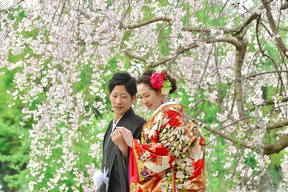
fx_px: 928
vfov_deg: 11.8
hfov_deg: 17.6
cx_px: 144
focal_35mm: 116
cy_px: 96
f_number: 5.6
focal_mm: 116
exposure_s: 1/200
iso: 4000
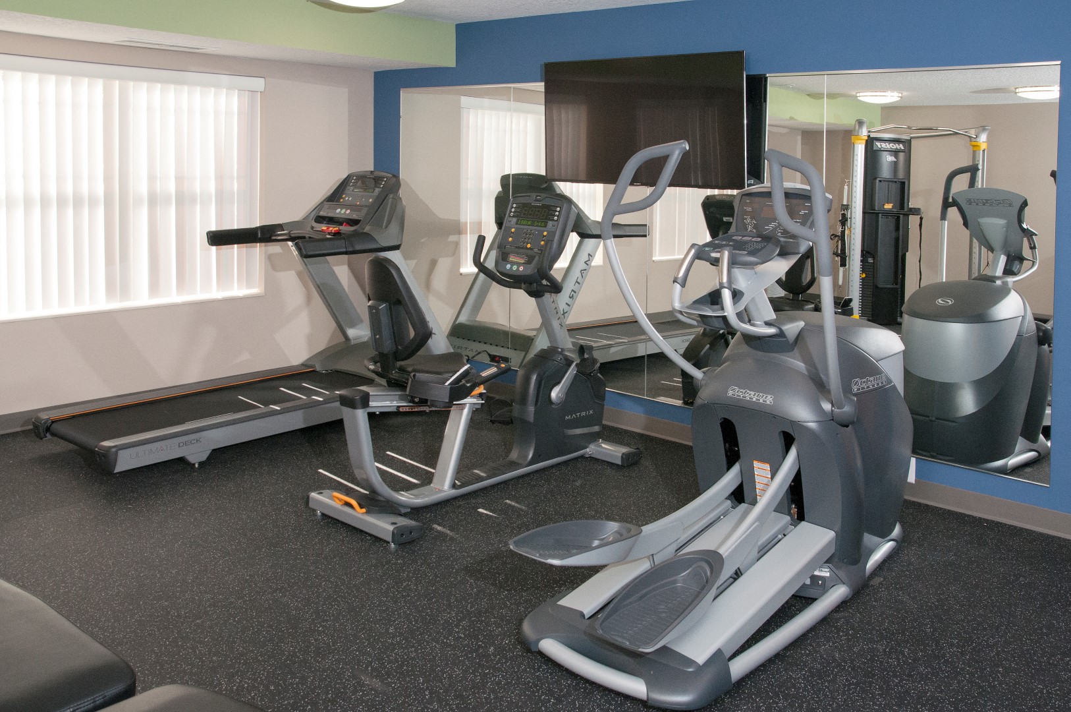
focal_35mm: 30
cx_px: 536
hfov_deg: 62.0
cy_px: 356
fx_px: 891
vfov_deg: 43.5
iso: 640
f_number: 14
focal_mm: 20
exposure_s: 1/60
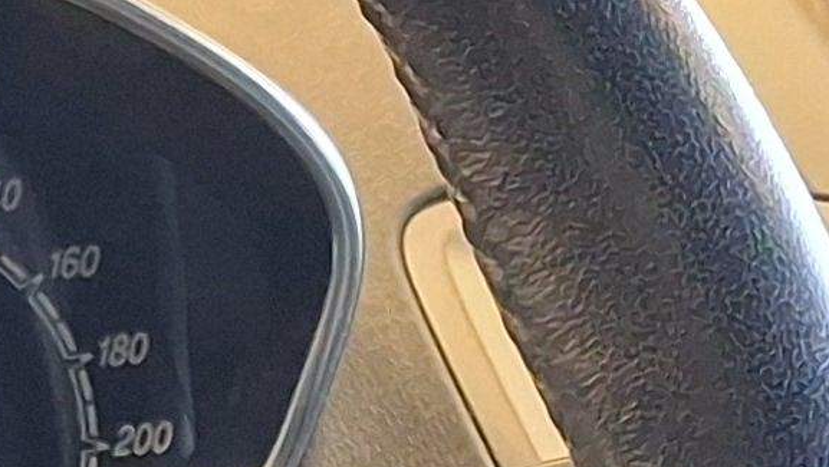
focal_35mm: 208
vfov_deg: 5.5
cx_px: 292
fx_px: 4574
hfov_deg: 10.3
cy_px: 1323
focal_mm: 4
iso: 500
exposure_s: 1/30
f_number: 1.8
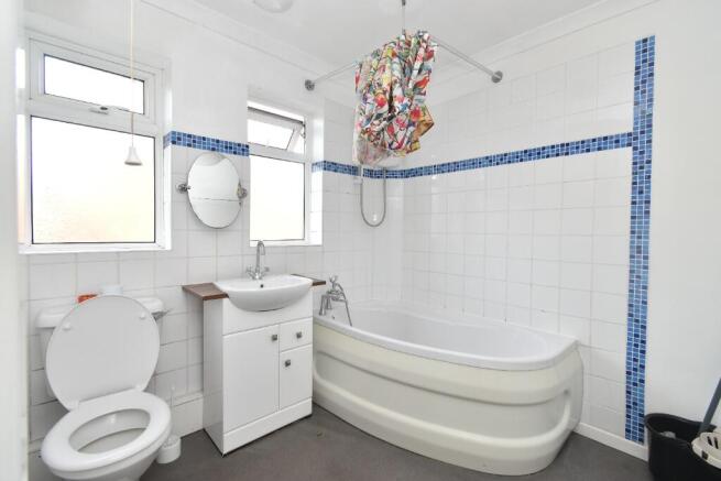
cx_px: 360
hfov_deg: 100.4
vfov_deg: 77.4
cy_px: 240
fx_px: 300
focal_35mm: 15
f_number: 7.1
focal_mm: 10
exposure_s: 1/10
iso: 200
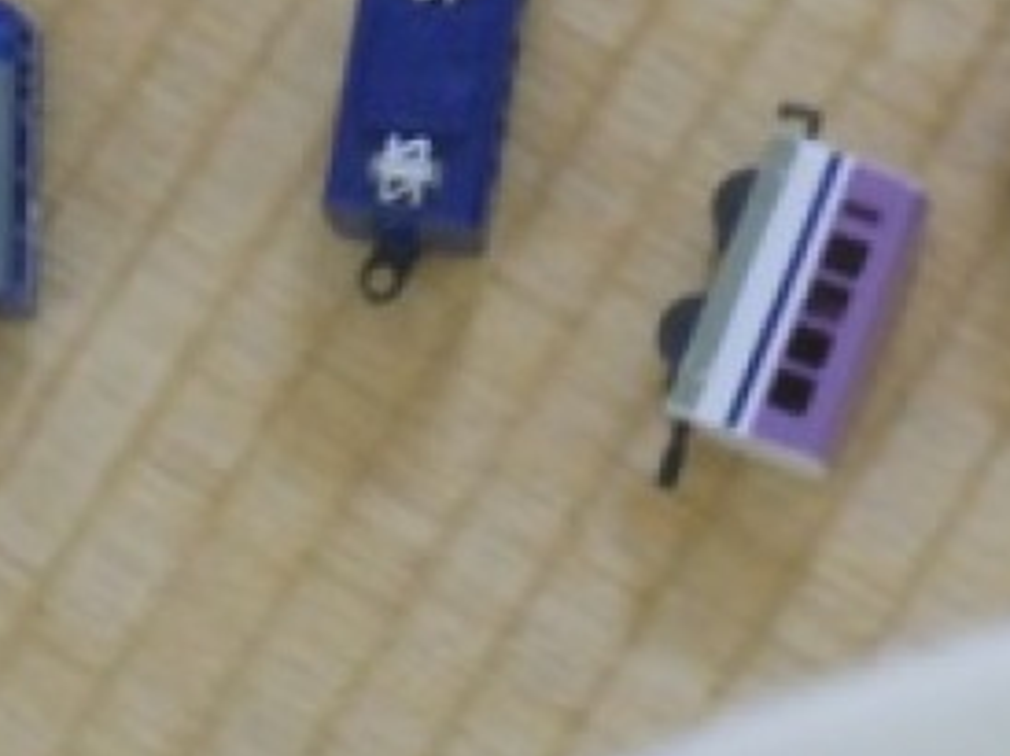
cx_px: 590
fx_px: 4635
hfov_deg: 12.4
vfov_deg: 9.3
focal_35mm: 159
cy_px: 125
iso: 800
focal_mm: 15.6
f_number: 5.3
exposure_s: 1/6
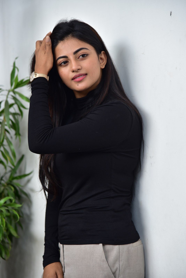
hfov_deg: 11.4
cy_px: 139
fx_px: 930
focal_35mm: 120
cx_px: 93
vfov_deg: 17.1
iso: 500
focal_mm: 120
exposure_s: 1/200
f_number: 4.5
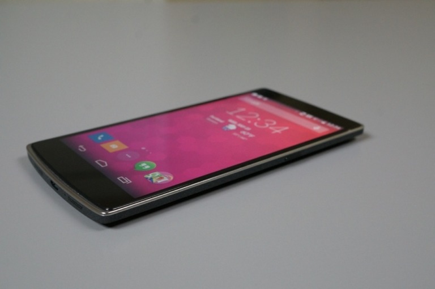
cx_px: 218
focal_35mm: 45
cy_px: 144
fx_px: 543
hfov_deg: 43.7
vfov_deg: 29.8
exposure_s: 1/60
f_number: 8
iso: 2000
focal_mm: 30
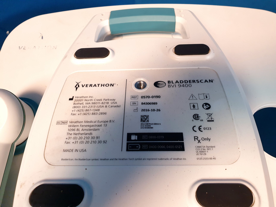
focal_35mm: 26
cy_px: 104
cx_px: 138
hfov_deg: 67.3
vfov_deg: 53.1
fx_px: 207
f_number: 2.4
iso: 400
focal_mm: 4.3
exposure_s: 1/50
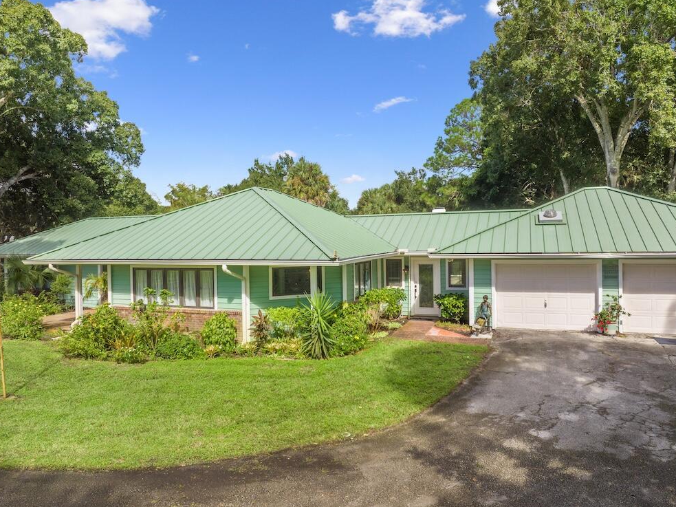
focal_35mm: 25
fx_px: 488
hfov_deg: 69.4
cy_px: 250
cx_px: 334
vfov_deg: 54.9
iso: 200
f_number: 4.5
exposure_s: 1/80
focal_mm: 12.29
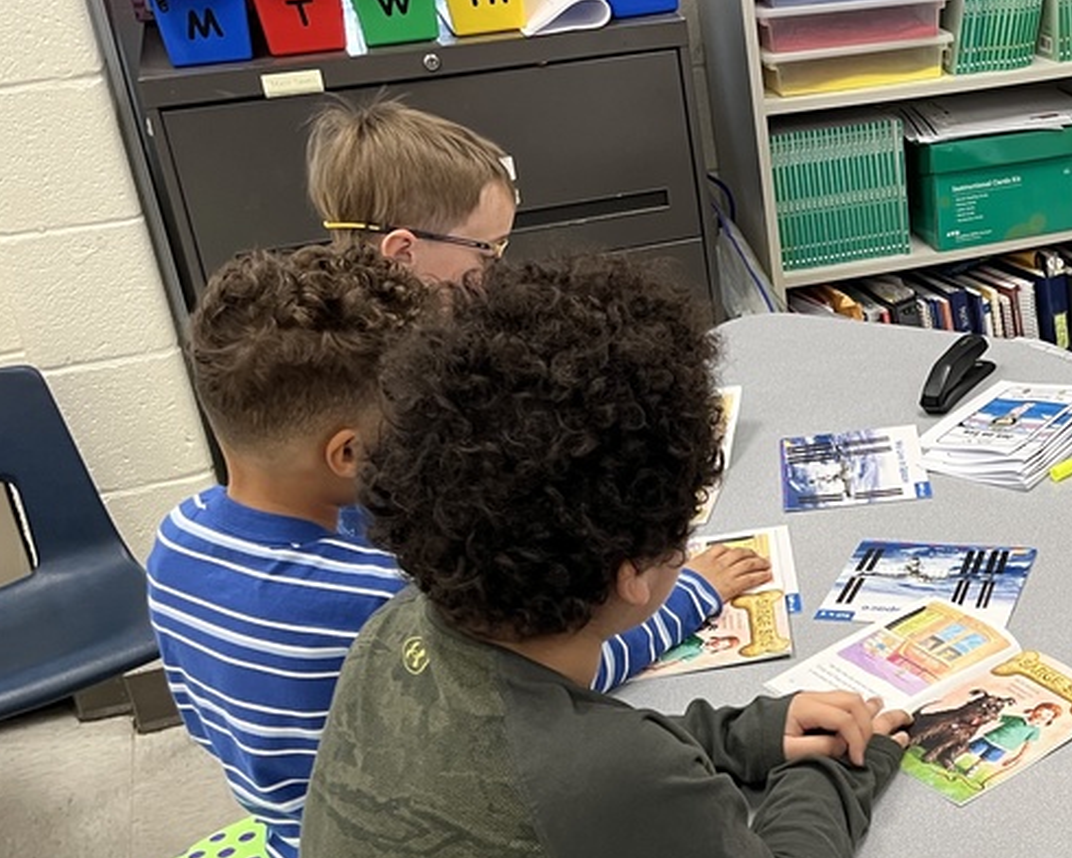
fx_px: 1682
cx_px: 1074
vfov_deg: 28.6
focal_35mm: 53
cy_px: 433
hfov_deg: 32.5
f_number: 1.6
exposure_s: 1/60
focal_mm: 5.1
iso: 80
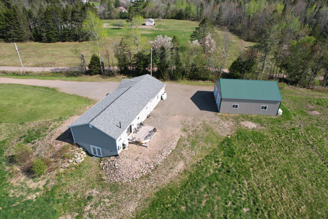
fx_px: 200
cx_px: 164
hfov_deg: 78.6
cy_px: 110
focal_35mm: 22
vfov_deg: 57.2
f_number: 2.8
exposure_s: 1/1250
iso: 100
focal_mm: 8.38
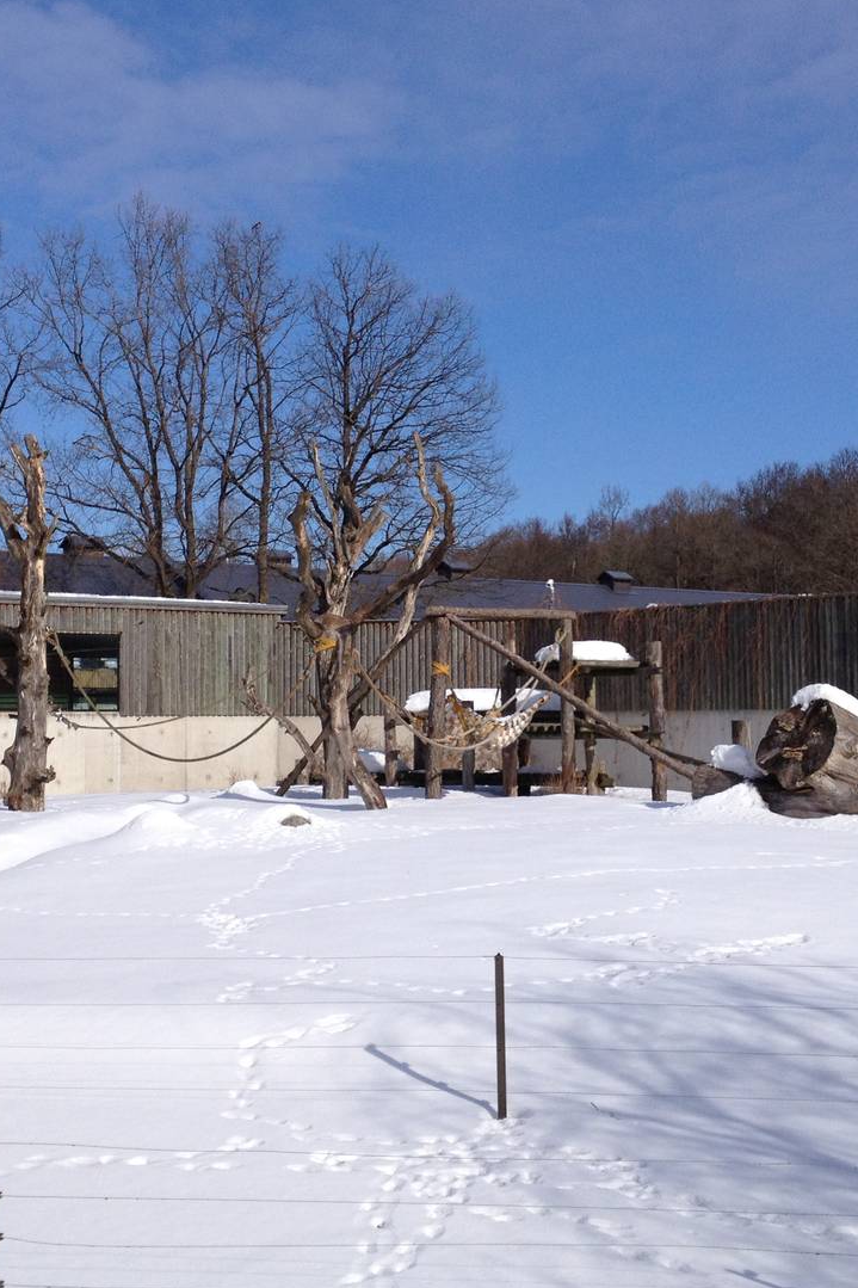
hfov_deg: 25.0
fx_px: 1931
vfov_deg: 36.9
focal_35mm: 54
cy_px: 593
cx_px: 409
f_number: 2.4
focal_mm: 4.28
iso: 50
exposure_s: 1/3460
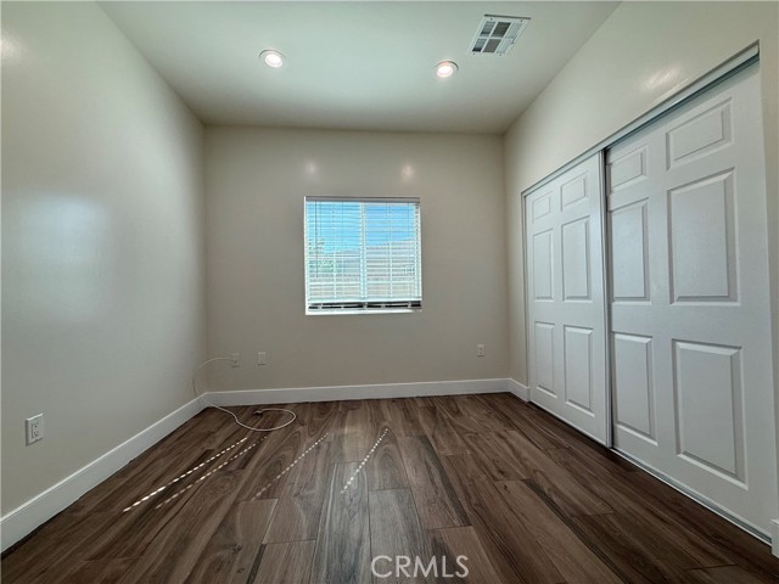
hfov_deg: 102.1
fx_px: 315
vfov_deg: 85.7
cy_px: 292
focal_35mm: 14
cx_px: 390
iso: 64
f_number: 2.2
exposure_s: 1/230
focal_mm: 2.22
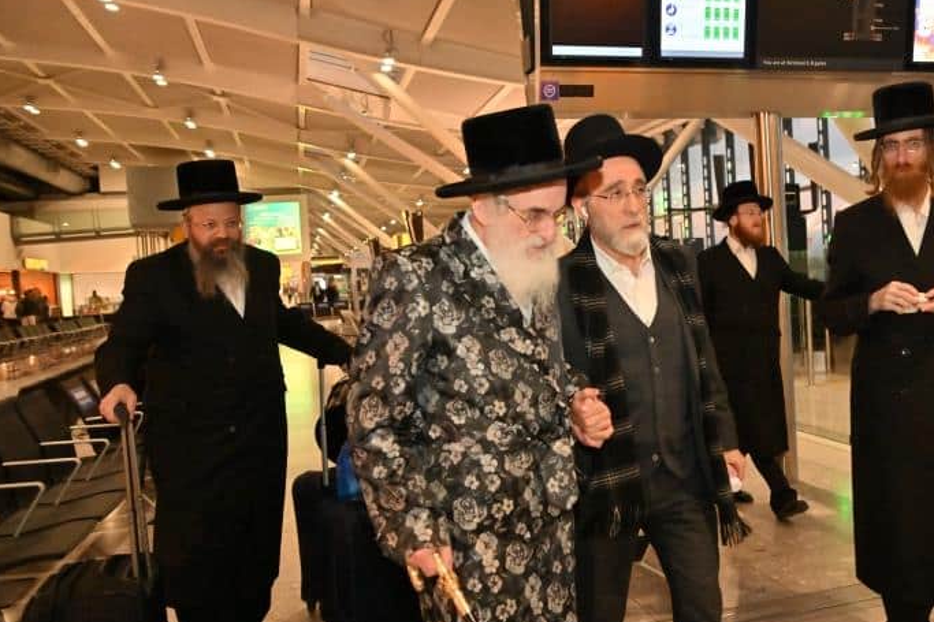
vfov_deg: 36.9
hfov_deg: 52.3
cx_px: 607
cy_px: 300
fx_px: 934
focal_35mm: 36
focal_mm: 24
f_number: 4
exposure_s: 1/200
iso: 2500
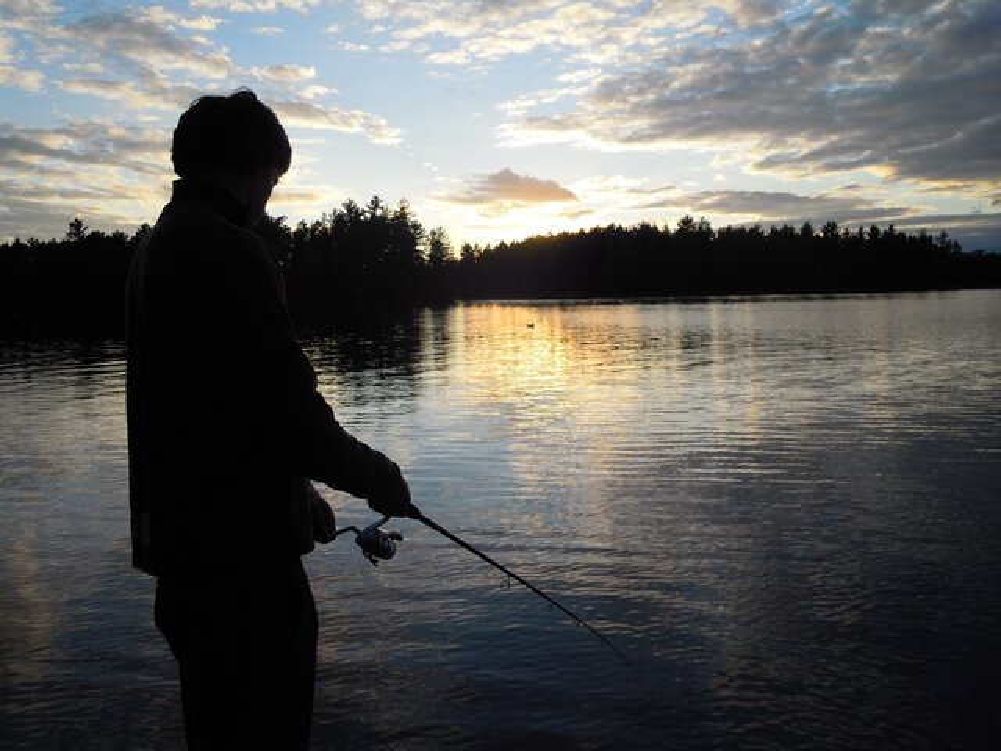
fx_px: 810
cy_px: 376
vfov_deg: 49.7
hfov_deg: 63.4
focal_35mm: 28
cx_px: 500
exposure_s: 1/640
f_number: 2.7
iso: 100
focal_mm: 5
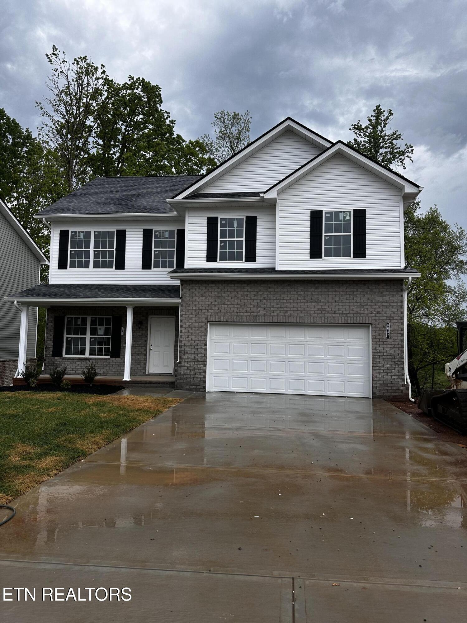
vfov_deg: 71.6
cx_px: 234
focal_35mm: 24
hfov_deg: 56.8
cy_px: 312
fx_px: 432
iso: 80
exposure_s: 1/2410
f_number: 1.78
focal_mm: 6.86
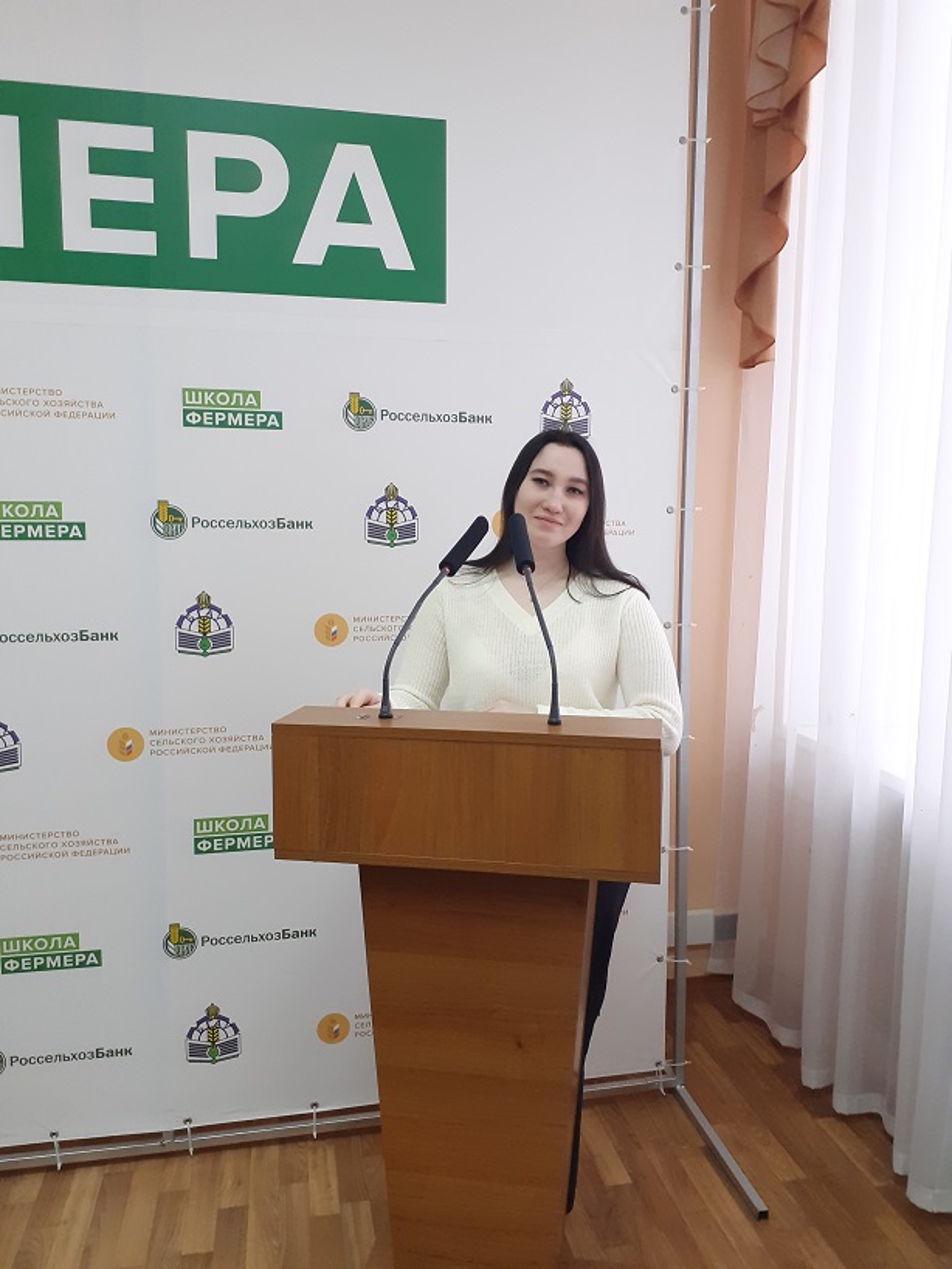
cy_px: 634
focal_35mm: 27
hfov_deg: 51.4
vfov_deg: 65.3
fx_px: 990
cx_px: 476
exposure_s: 1/50
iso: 160
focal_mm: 3.6
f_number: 1.9
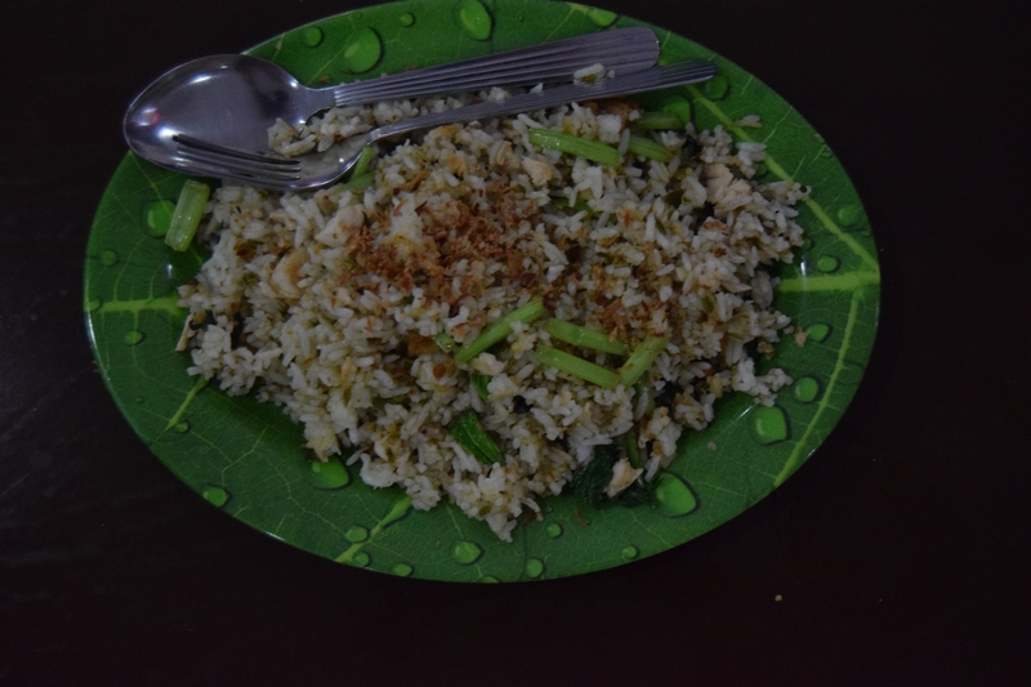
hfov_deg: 38.9
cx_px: 516
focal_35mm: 51
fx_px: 1460
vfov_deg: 26.5
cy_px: 344
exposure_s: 1/60
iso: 3600
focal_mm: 34
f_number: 4.5
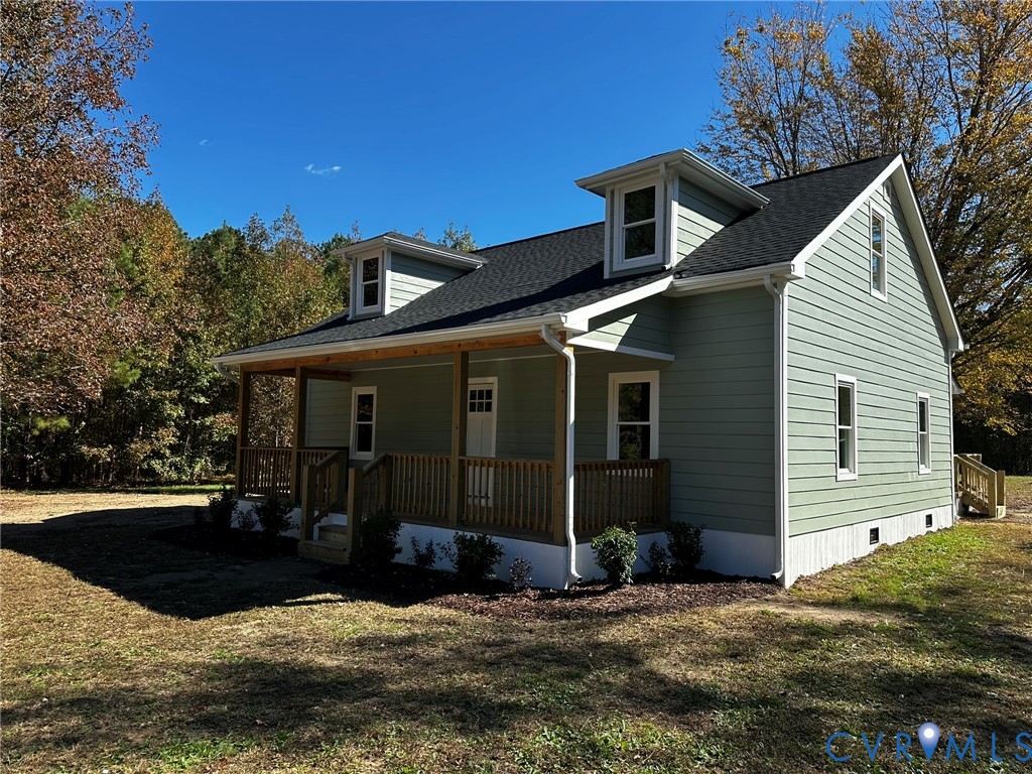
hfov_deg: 71.6
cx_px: 516
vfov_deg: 56.8
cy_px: 387
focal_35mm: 24
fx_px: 716
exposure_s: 1/2660
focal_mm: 6.86
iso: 80
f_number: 1.78
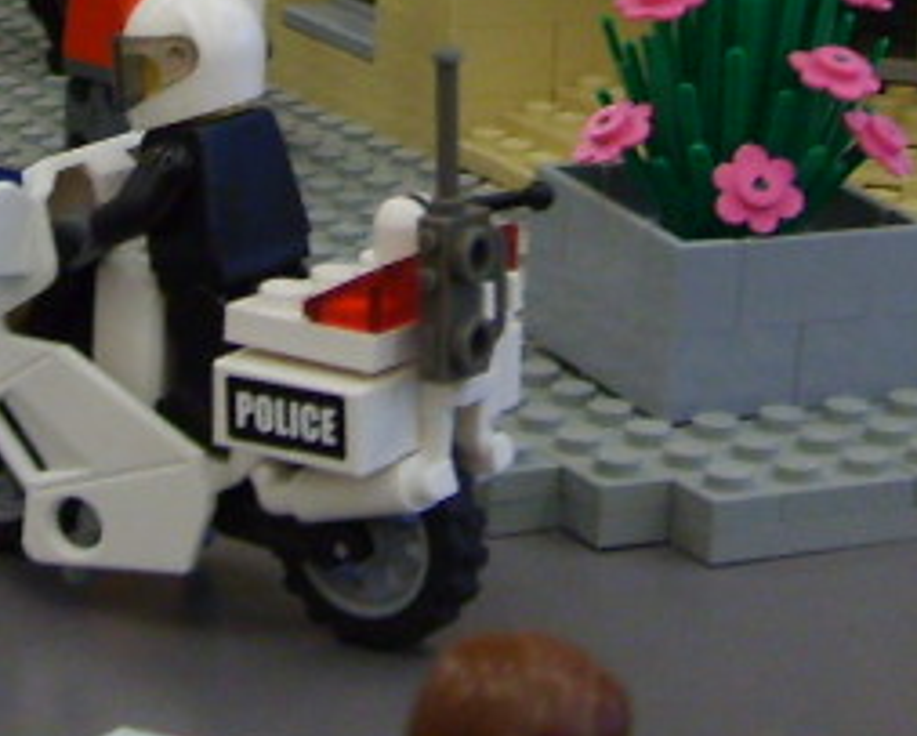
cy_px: -319
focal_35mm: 138
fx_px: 3750
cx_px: 518
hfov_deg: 13.9
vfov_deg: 10.8
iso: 100
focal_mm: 5.8
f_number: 2.8
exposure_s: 1/30
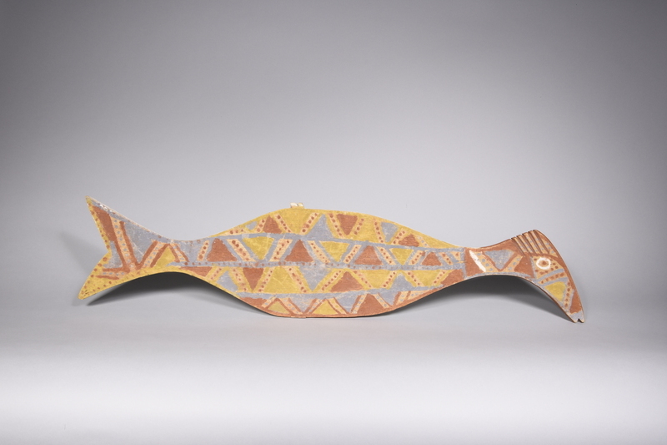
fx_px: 583
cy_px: 222
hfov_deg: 59.5
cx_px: 334
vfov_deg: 41.7
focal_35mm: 32
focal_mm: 21
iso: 400
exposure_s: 1/100
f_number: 13
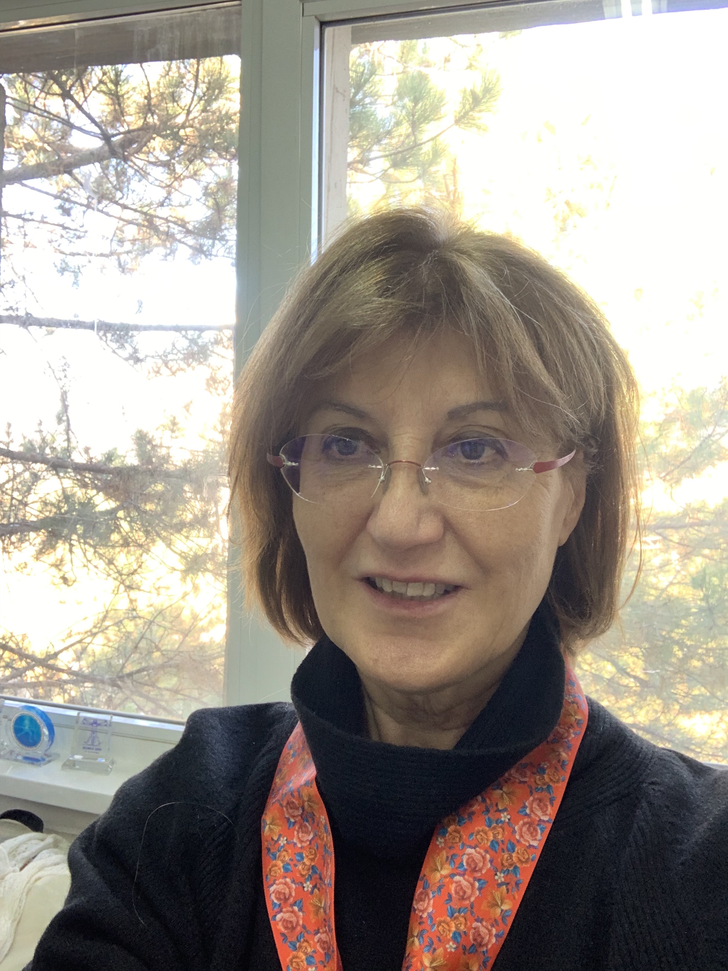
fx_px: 897
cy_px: 486
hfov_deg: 44.2
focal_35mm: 32
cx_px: 364
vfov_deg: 56.8
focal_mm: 2.87
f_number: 2.2
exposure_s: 1/50
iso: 250
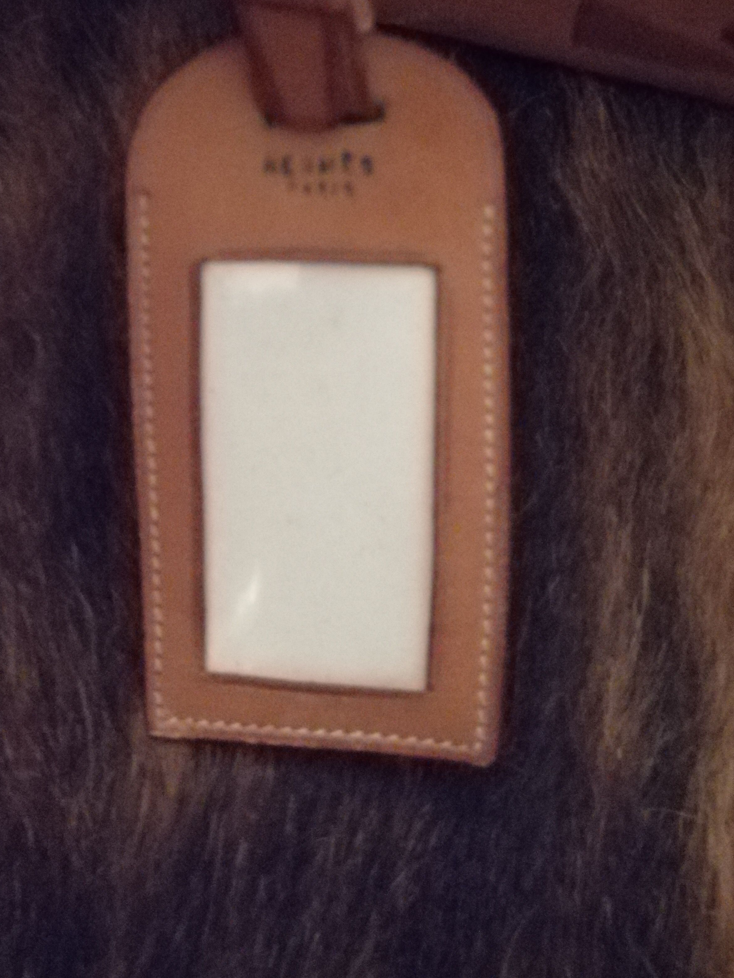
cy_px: 303
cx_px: 246
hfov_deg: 32.6
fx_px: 1244
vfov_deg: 42.2
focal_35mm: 44
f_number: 1.8
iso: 2500
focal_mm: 3.95
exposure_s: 1/12.5
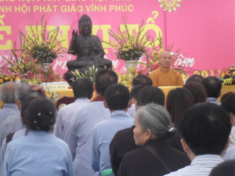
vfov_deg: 11.0
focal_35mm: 135
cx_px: 118
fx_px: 916
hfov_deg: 14.6
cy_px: 88
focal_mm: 24.5
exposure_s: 1/90
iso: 400
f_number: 5.9
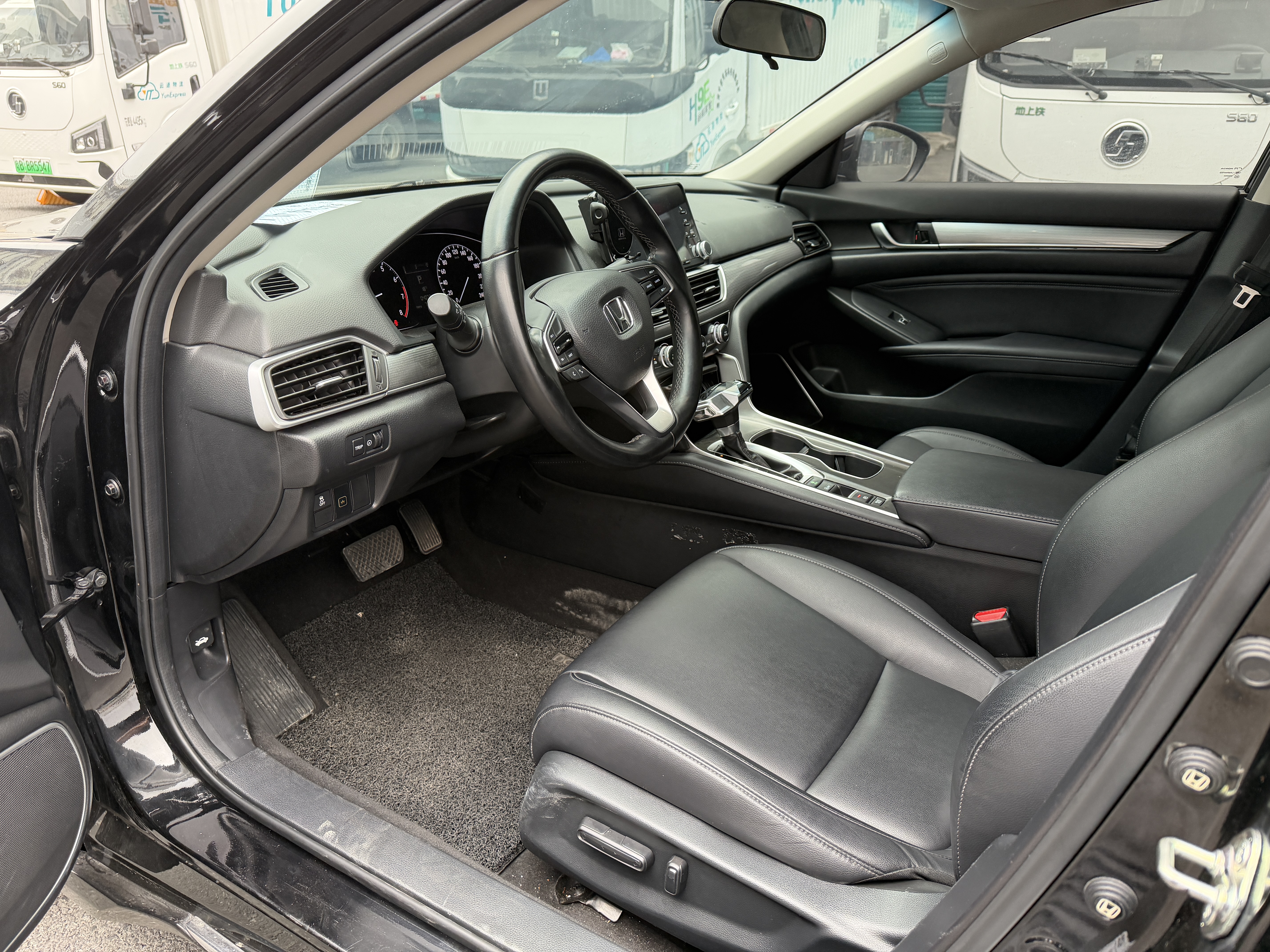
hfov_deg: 71.6
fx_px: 881
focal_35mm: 24
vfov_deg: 56.8
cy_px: 476
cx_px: 635
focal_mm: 6.76
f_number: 1.78
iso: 200
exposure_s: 1/153
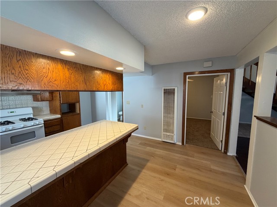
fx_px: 112
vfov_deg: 85.7
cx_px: 138
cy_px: 104
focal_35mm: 14
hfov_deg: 102.1
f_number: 2.2
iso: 160
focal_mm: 2.22
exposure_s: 1/60
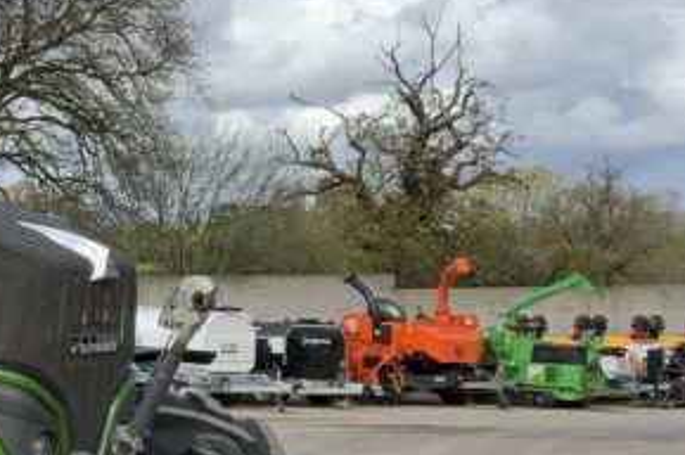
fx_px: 2034
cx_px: -225
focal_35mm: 107
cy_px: 363
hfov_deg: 17.8
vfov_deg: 12.7
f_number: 1.8
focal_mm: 3
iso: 16
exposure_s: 1/1675
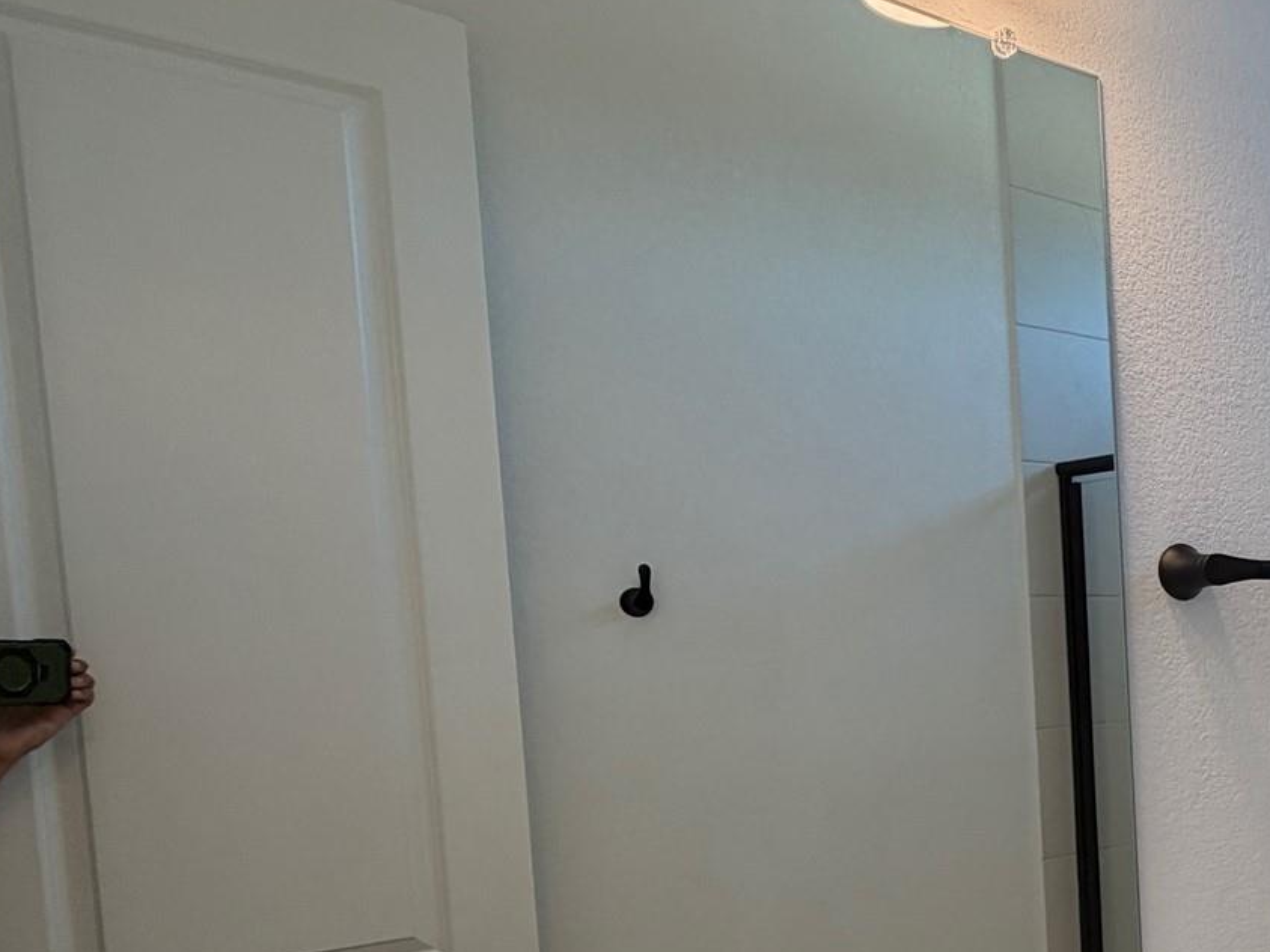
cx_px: 1528
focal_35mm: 34
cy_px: 706
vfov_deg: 40.7
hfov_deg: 39.1
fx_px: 1247
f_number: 2.2
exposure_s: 1/120
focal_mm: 2.22
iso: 80
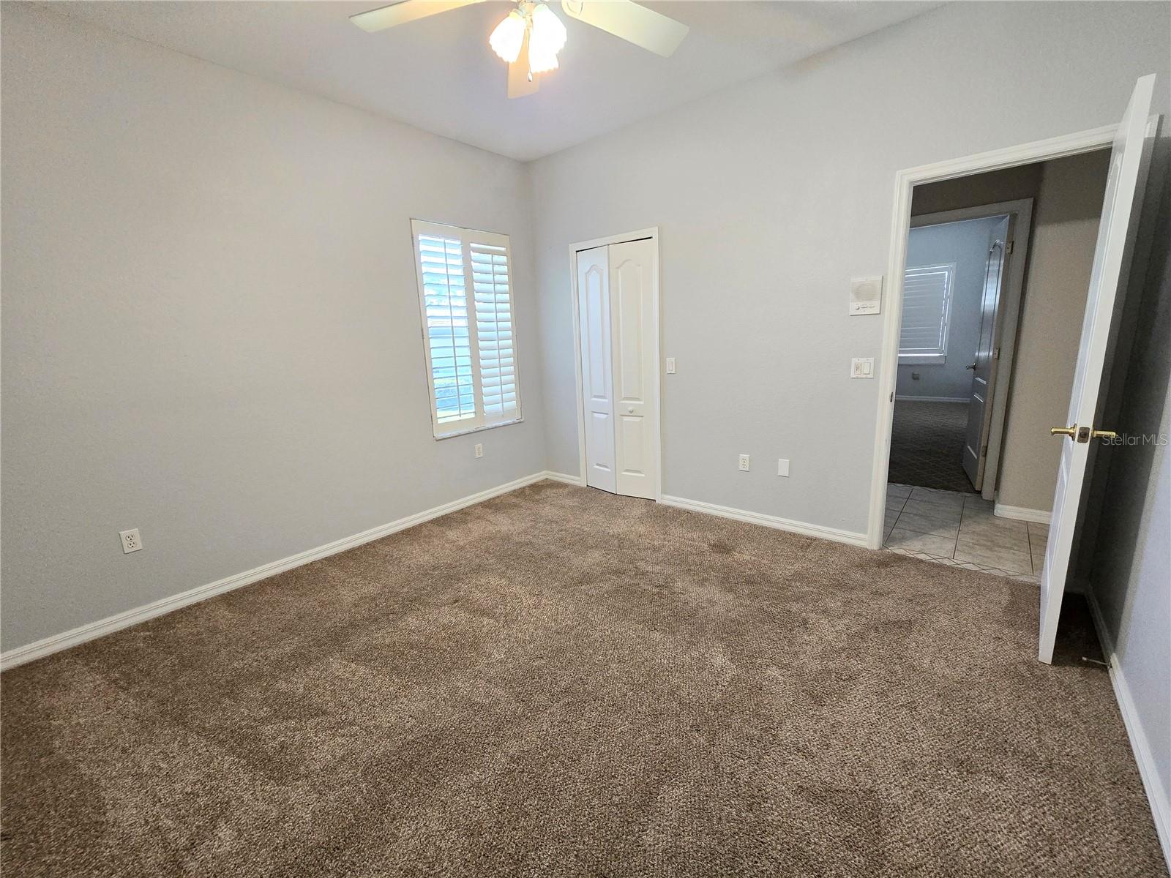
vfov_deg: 89.9
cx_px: 586
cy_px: 439
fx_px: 440
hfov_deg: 106.2
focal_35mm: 13
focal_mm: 2.2
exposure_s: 1/60
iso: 320
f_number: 2.2
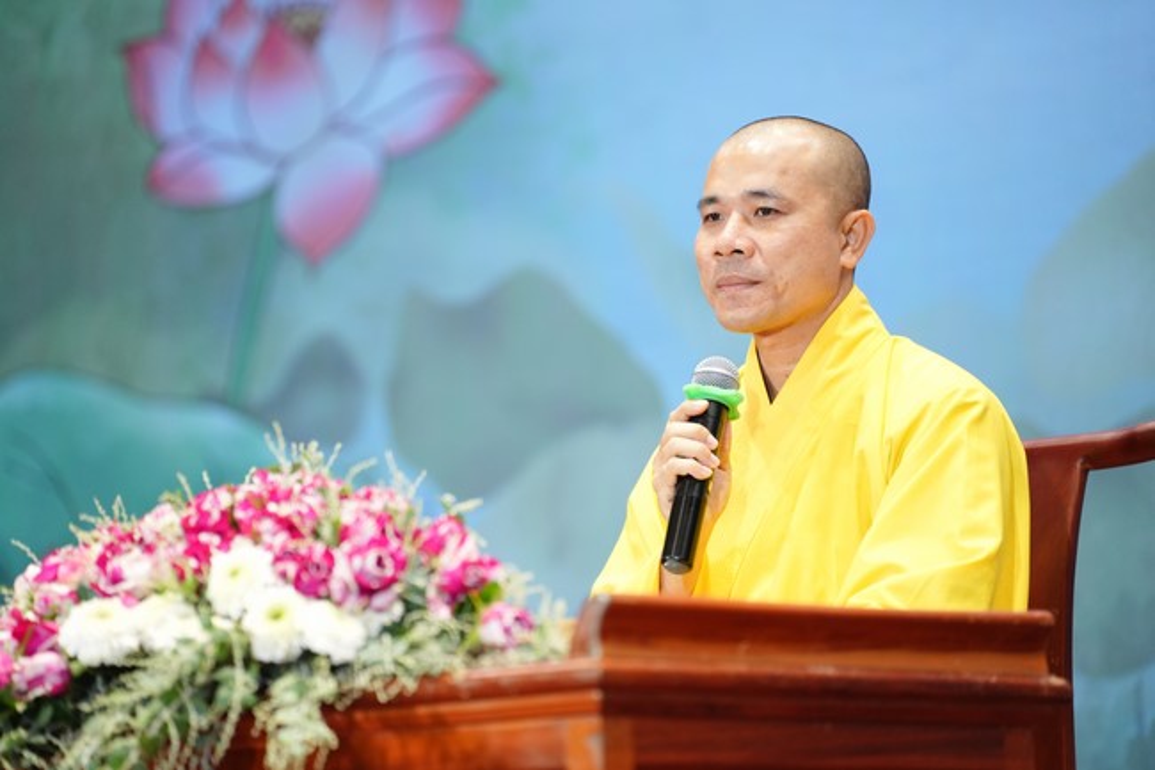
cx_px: 578
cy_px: 385
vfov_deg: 9.1
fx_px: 4811
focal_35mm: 150
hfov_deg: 13.7
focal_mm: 150
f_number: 2.8
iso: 2000
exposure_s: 1/100
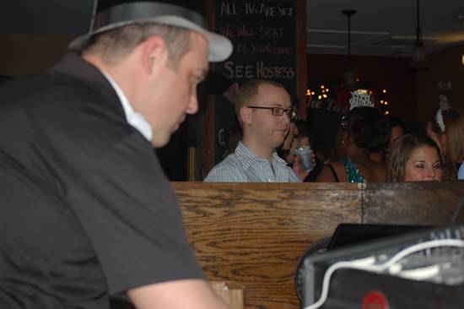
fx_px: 1063
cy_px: 154
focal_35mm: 82
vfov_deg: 16.5
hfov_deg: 24.6
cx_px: 232
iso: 400
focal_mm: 55
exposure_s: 1/60
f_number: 4
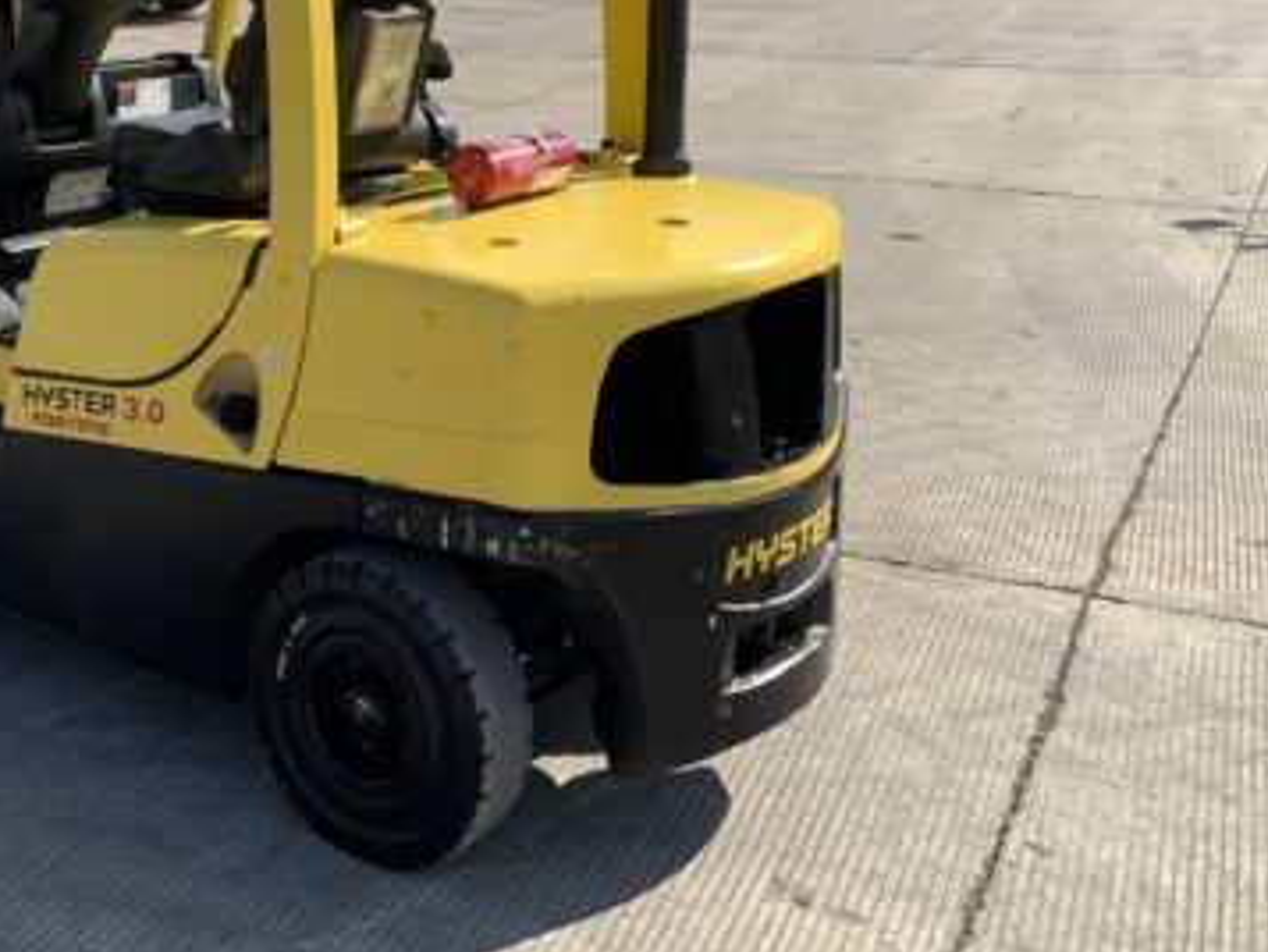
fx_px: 1905
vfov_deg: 27.6
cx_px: 476
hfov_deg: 36.6
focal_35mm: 52
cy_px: 220
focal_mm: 3
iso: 16
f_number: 1.8
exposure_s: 1/1626
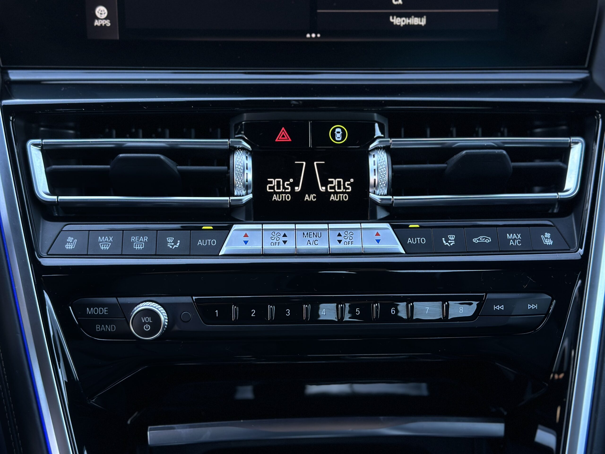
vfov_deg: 30.3
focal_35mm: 48
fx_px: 839
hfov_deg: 39.7
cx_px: 302
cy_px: 227
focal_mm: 6.86
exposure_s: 1/100
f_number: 1.78
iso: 80
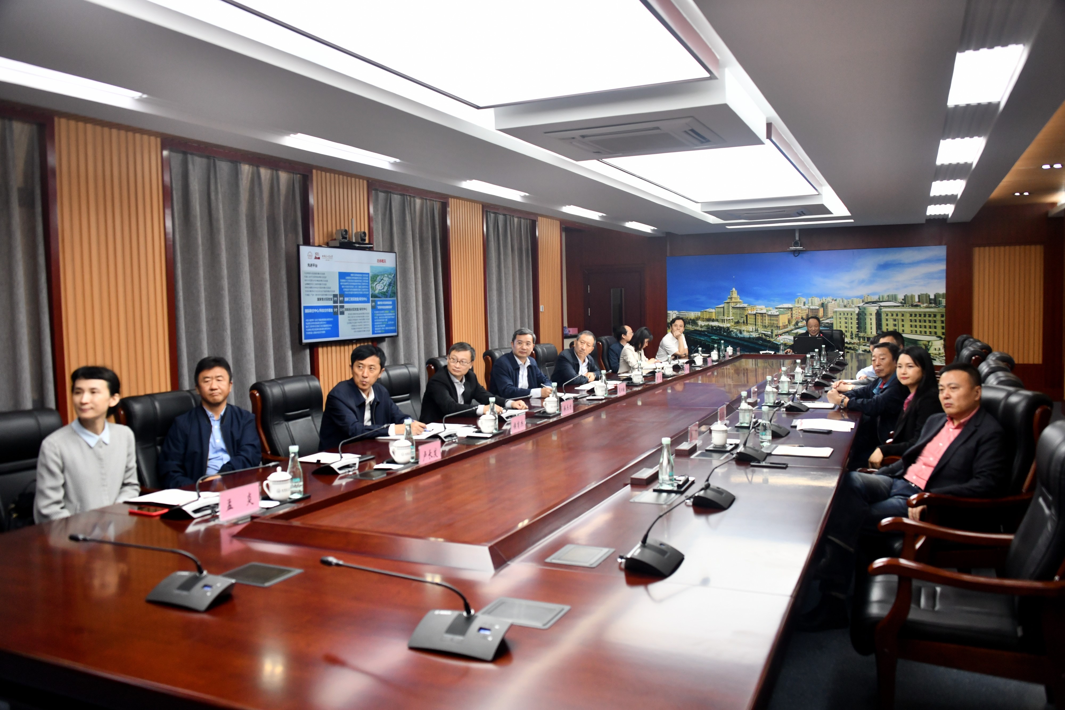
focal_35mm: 28
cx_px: 532
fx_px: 828
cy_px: 355
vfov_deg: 46.4
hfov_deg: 65.5
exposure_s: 1/320
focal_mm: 28
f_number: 3.5
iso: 1000
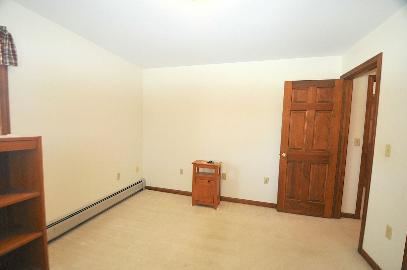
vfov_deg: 77.2
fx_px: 169
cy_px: 135
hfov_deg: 100.5
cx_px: 204
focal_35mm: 15
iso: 400
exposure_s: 1/60
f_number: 3.5
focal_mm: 10
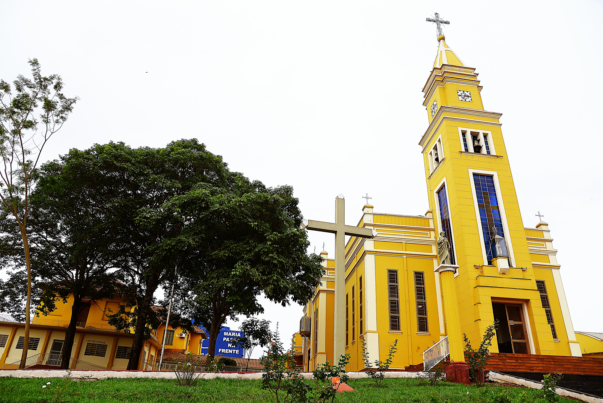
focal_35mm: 24
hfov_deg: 73.7
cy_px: 202
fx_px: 402
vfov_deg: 53.2
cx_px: 302
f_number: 6.3
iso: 200
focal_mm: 24
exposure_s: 1/250
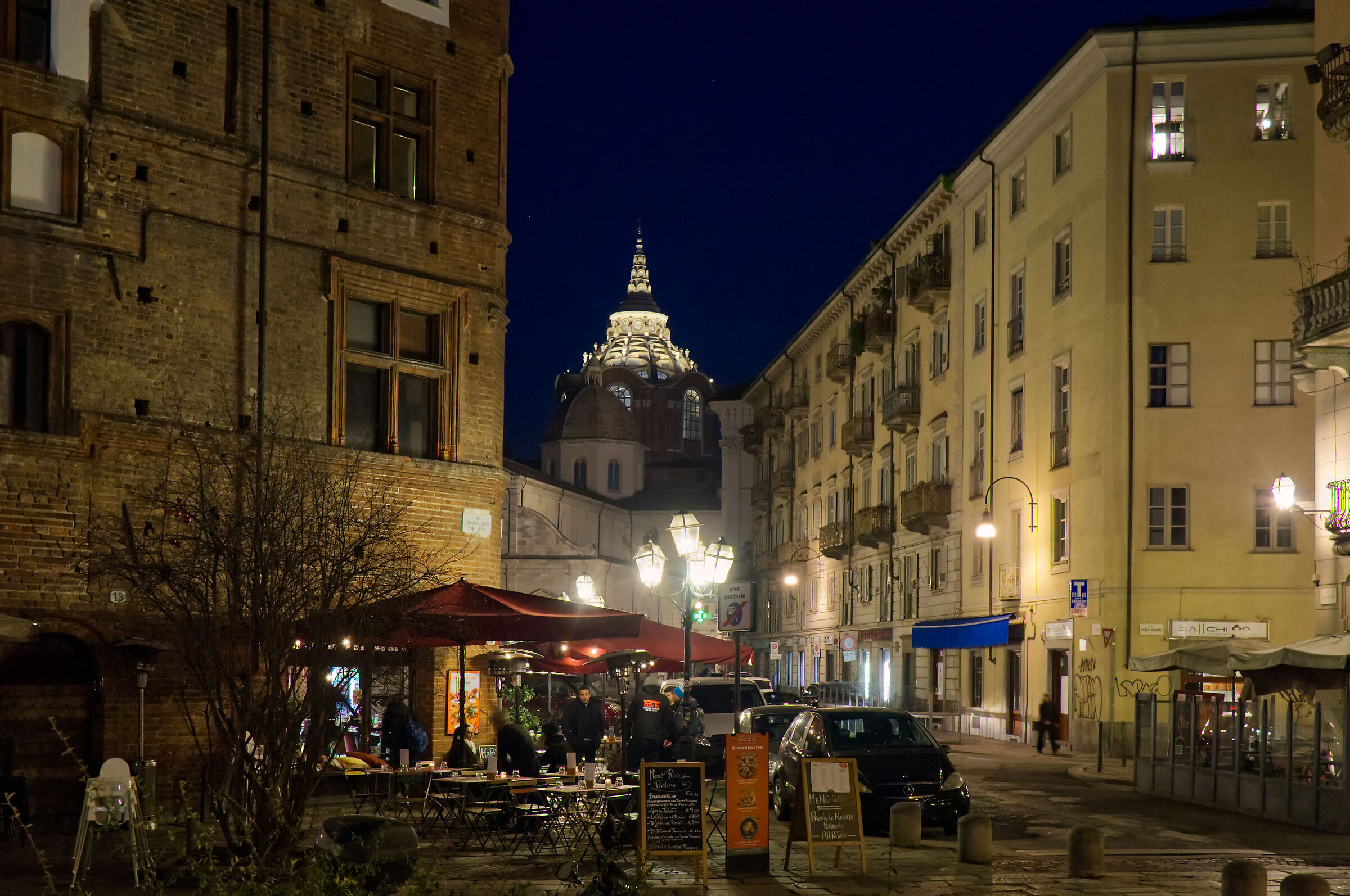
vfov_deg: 33.3
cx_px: 675
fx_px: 1498
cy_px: 448
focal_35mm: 40
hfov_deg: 48.5
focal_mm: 26.9
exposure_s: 1/8
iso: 6400
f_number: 7.1
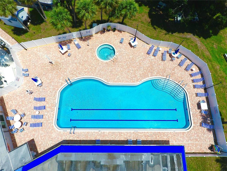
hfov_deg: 81.7
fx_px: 131
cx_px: 114
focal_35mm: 20
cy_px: 86
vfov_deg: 66.0
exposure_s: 1/4098
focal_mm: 3.61
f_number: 2.8
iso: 100
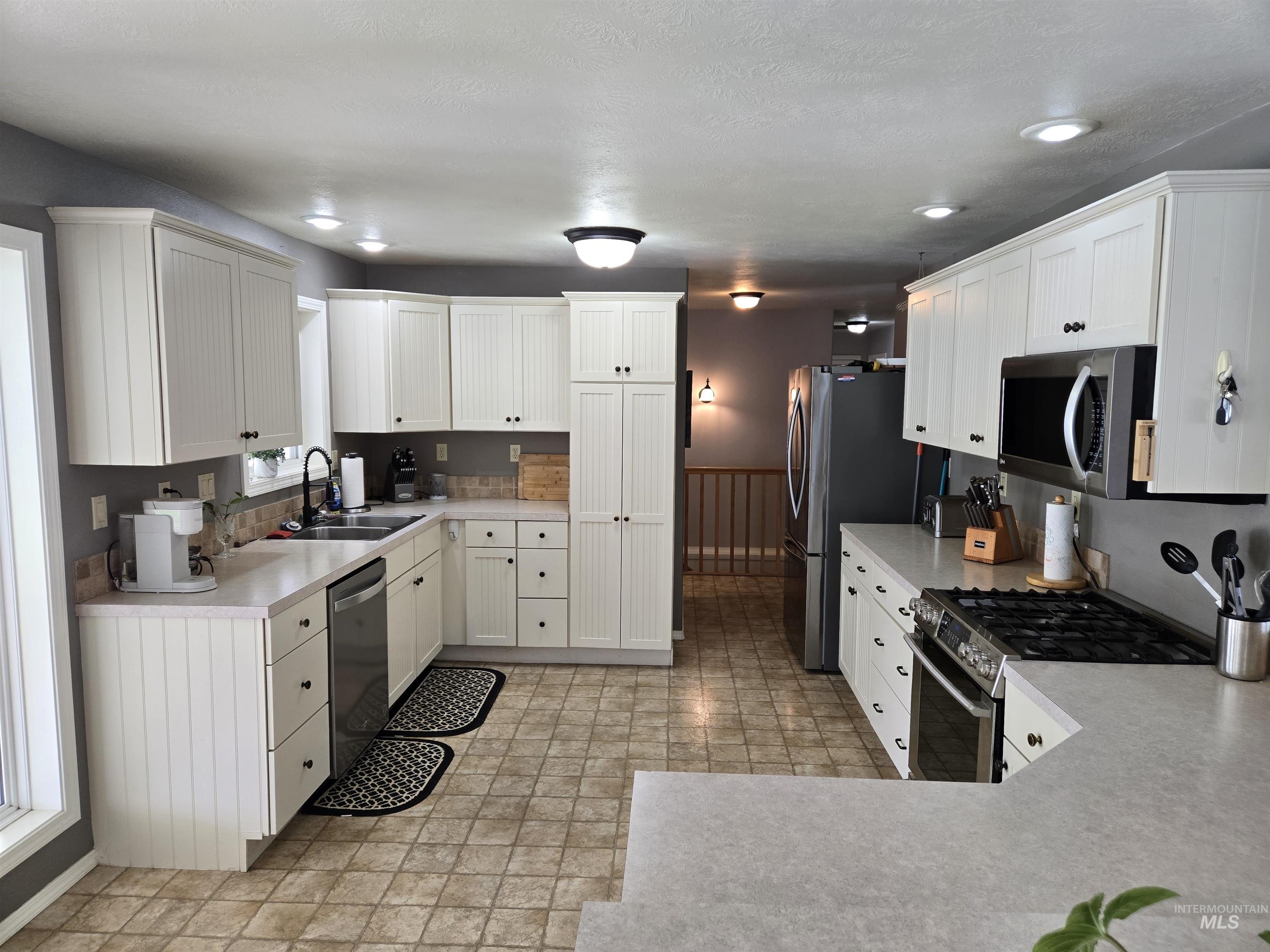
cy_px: 476
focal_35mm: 23
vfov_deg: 58.9
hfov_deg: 73.9
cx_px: 635
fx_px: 844
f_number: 1.8
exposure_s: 1/120
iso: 125
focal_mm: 5.4
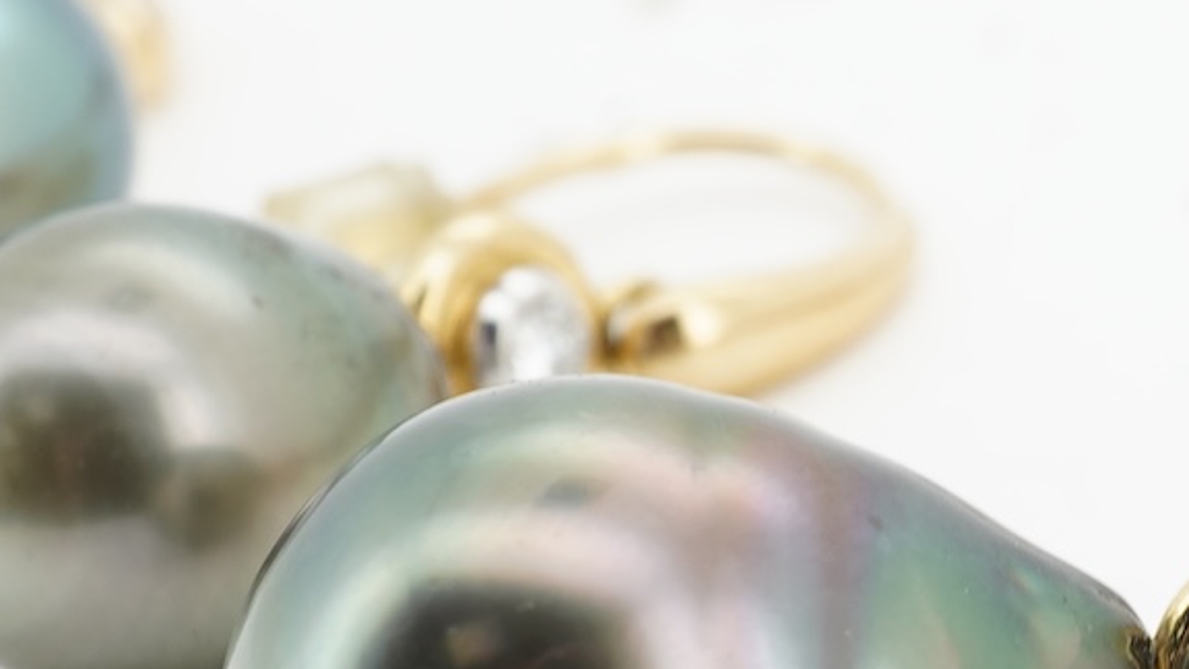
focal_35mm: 161
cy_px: 595
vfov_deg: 7.5
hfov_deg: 13.1
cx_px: 1321
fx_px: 5076
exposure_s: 1/50
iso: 125
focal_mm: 30
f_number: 22
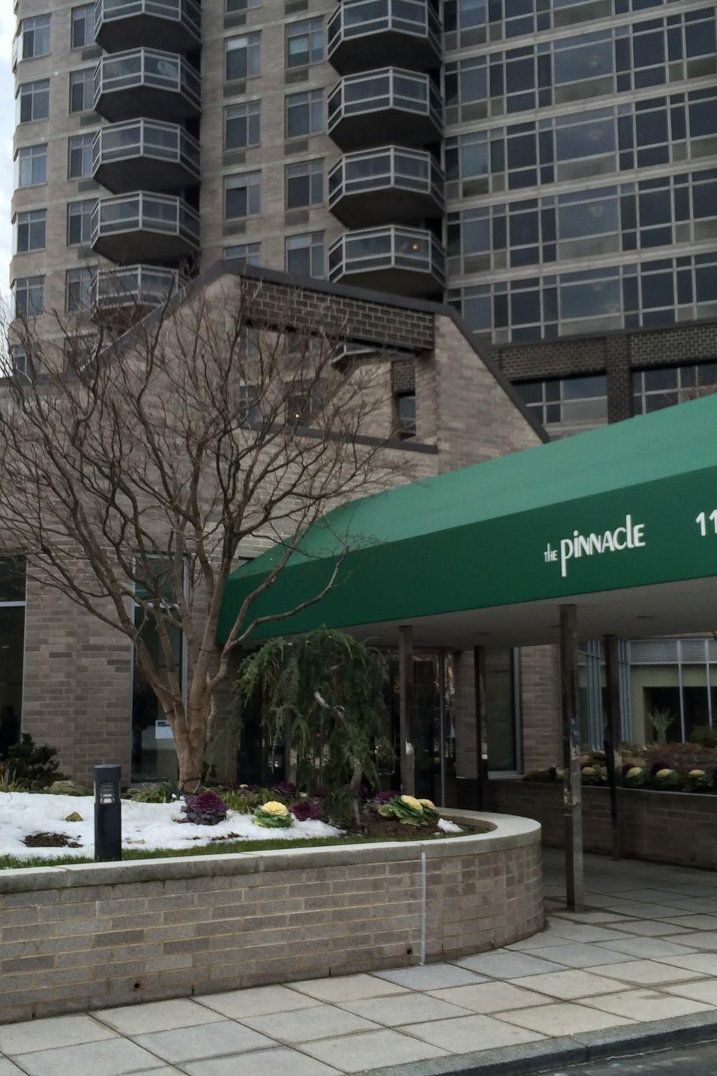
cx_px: 354
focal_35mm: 42
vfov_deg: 46.4
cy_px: 538
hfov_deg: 31.9
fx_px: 1255
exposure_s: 1/357
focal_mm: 4.12
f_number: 2.2
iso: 32
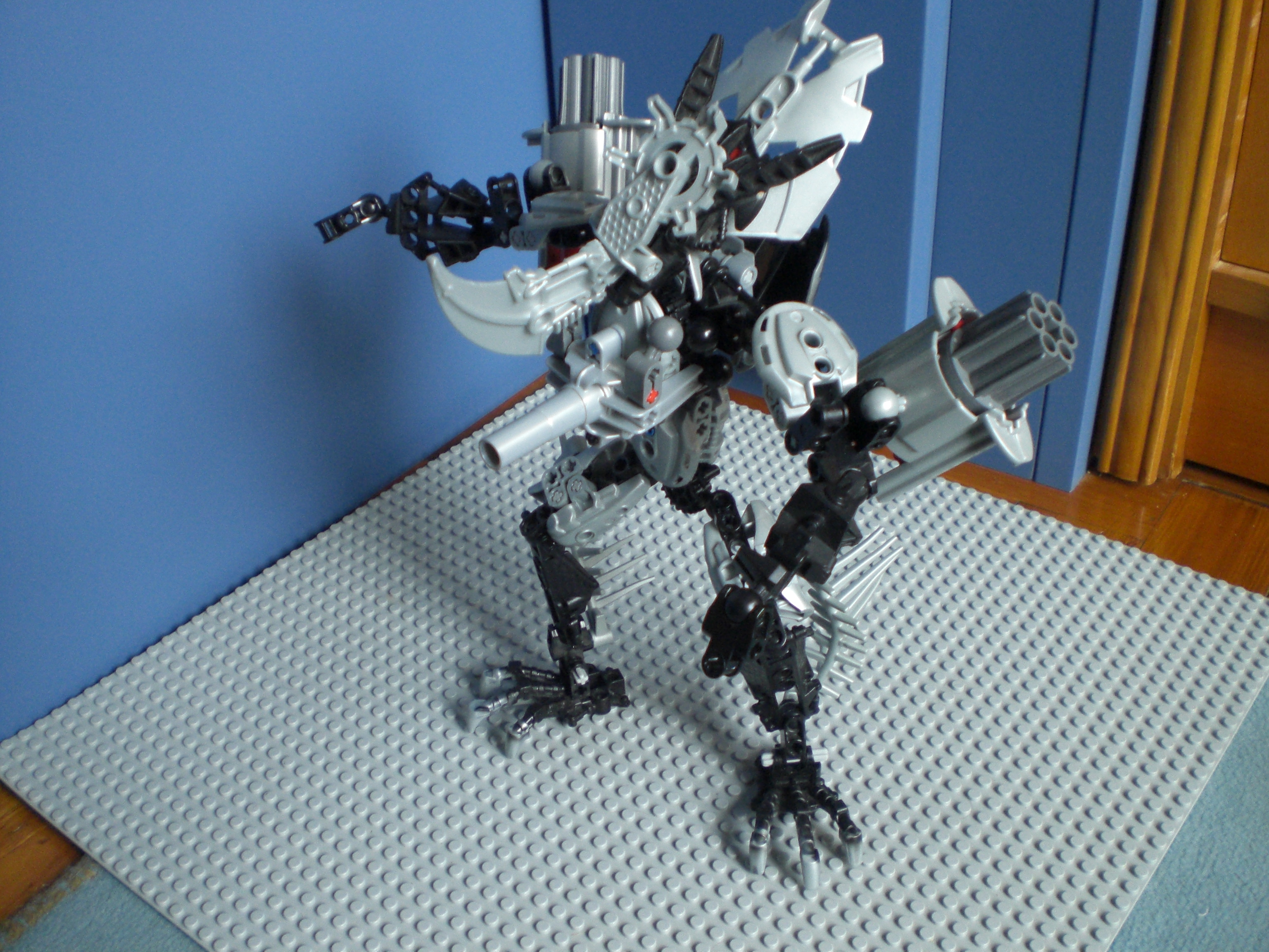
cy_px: 476
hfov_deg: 49.0
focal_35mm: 38
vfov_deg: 37.7
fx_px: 1393
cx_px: 634
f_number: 3.1
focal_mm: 6.3
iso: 200
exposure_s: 1/80
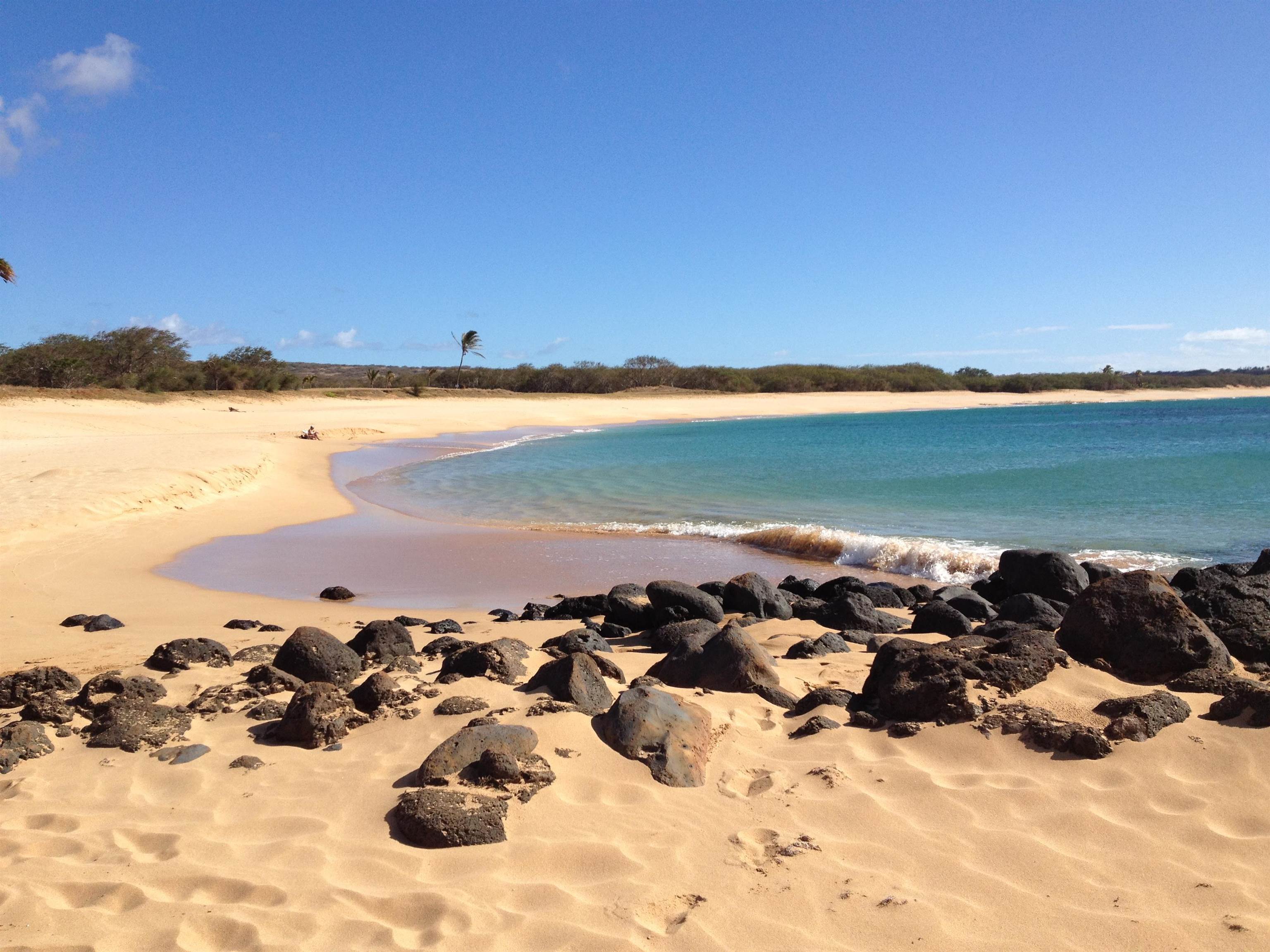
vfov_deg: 40.7
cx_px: 635
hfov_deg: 52.6
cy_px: 476
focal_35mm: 35
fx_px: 1284
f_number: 2.4
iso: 64
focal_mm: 4.28
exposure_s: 1/2123
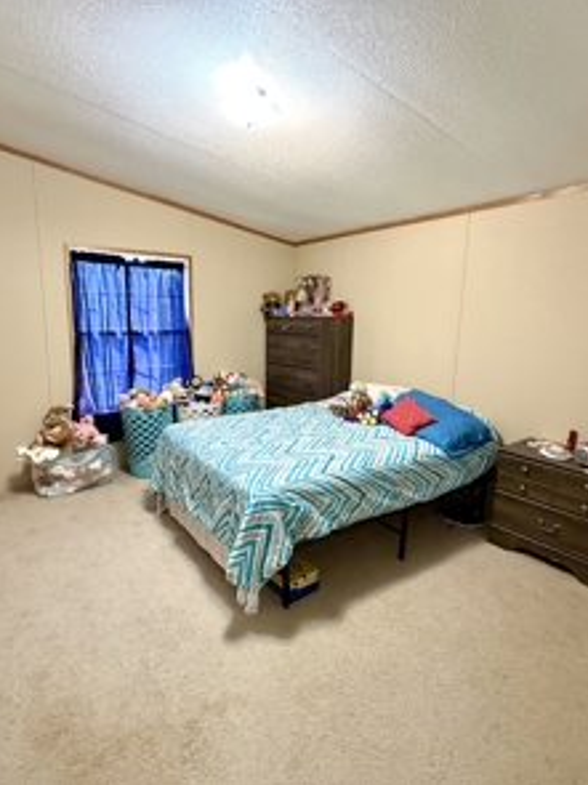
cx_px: 269
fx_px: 431
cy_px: 391
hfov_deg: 68.5
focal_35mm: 19
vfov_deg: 84.7
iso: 500
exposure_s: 1/60
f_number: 2.2
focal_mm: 2.22
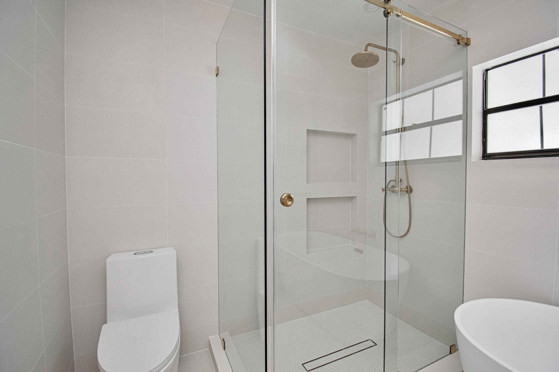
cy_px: 186
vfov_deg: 77.3
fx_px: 233
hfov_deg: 100.4
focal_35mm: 15
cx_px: 280
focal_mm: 10
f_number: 5
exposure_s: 1/100
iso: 800
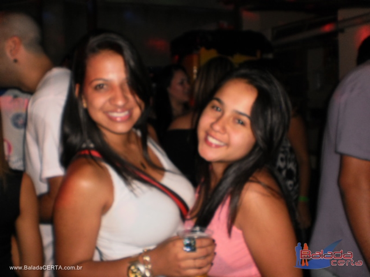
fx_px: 385
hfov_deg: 51.4
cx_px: 185
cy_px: 138
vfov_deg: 39.7
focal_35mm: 36
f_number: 3.1
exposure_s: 1/30
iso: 125
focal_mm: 6.3
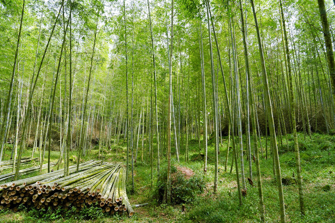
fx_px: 223
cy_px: 112
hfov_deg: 73.8
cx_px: 168
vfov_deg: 53.1
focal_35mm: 24
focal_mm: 24
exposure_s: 1/200
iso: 320
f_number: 8
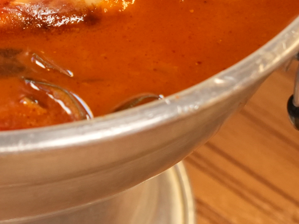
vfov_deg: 5.8
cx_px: -76
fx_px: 2202
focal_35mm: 255
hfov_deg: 7.7
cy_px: -44
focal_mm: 54
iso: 2000
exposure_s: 1/80
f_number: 7.1
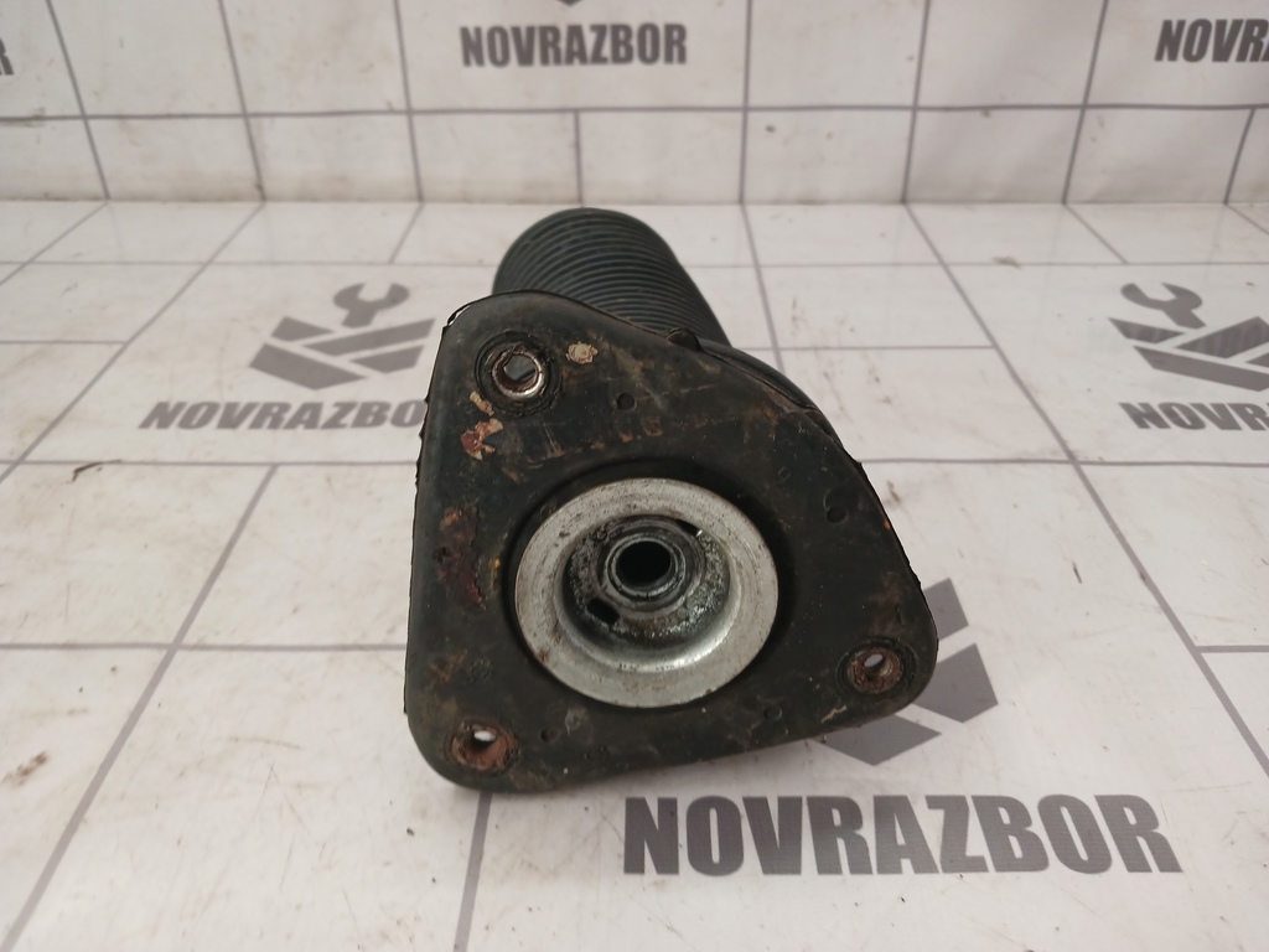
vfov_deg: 51.4
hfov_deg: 65.3
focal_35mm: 27
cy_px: 476
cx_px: 634
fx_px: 990
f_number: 1.8
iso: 100
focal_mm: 4
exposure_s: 1/50
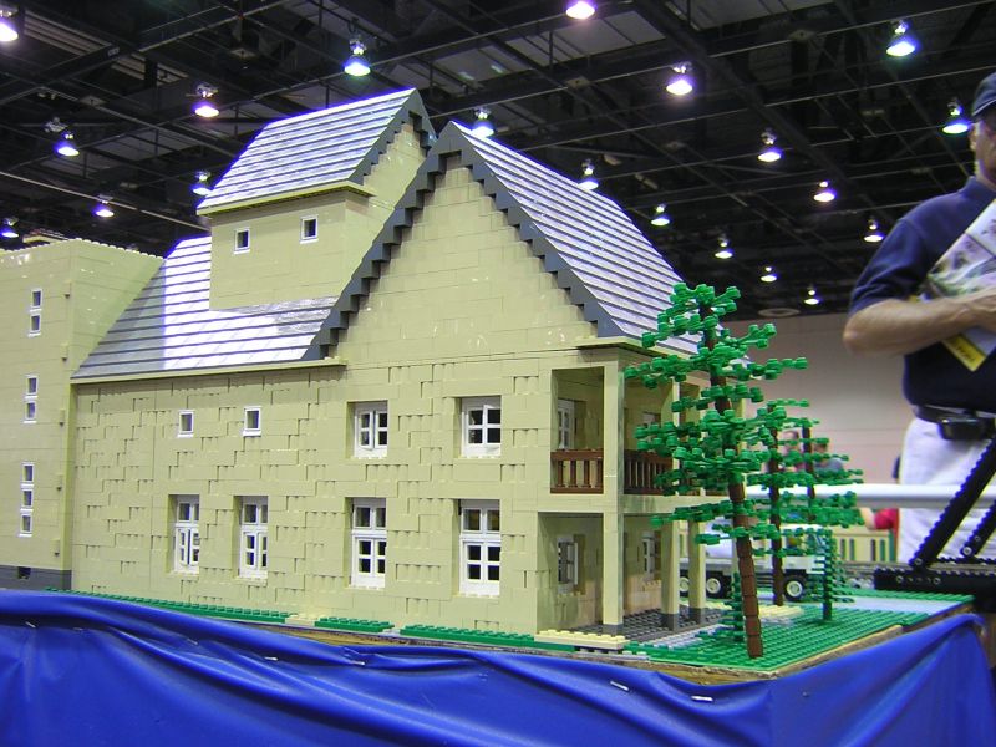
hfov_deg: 51.4
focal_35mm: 36
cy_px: 374
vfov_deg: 39.7
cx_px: 498
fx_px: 1036
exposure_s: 1/3.8
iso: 100
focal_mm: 4.7
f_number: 2.6
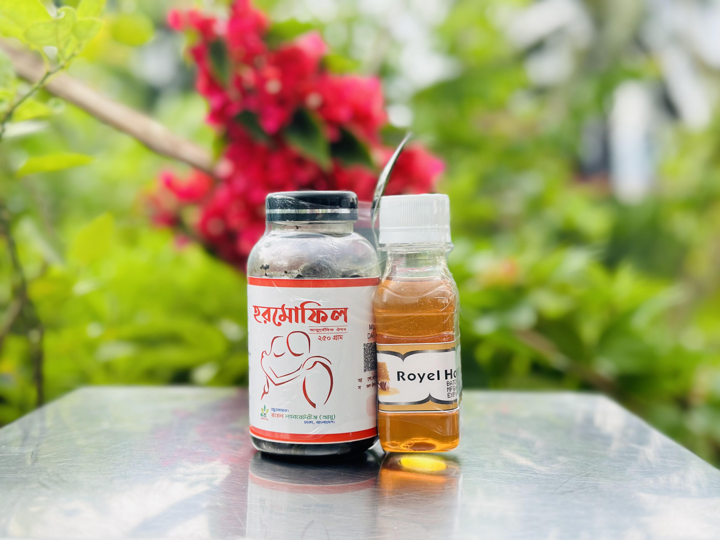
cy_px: 270
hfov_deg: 39.7
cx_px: 360
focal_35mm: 48
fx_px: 998
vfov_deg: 30.3
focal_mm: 6.86
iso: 80
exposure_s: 1/681
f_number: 1.78
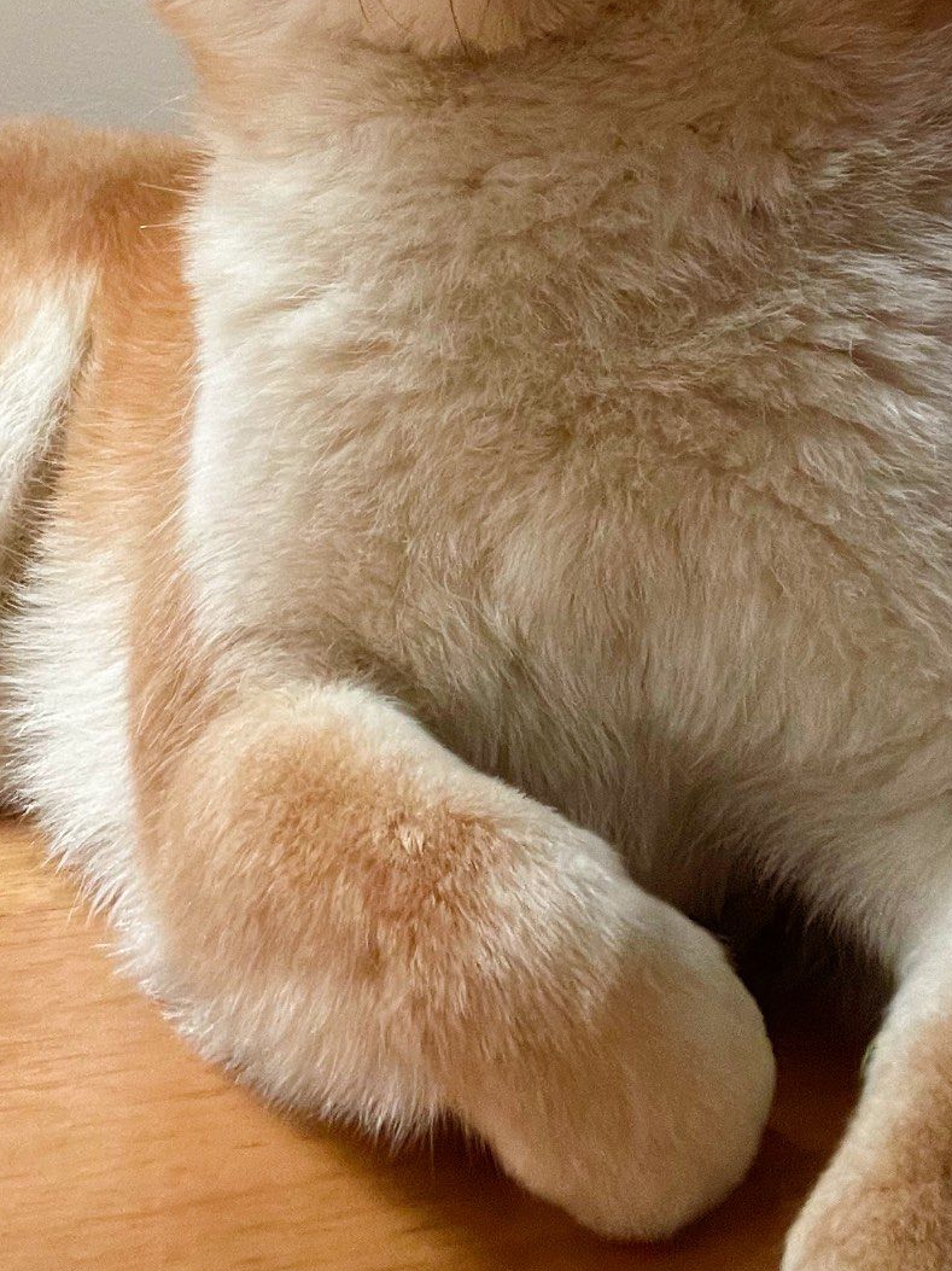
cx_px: 393
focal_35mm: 57
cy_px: 95
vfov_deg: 31.9
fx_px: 2091
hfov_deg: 25.6
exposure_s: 1/30
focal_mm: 2.71
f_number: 2.2
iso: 400
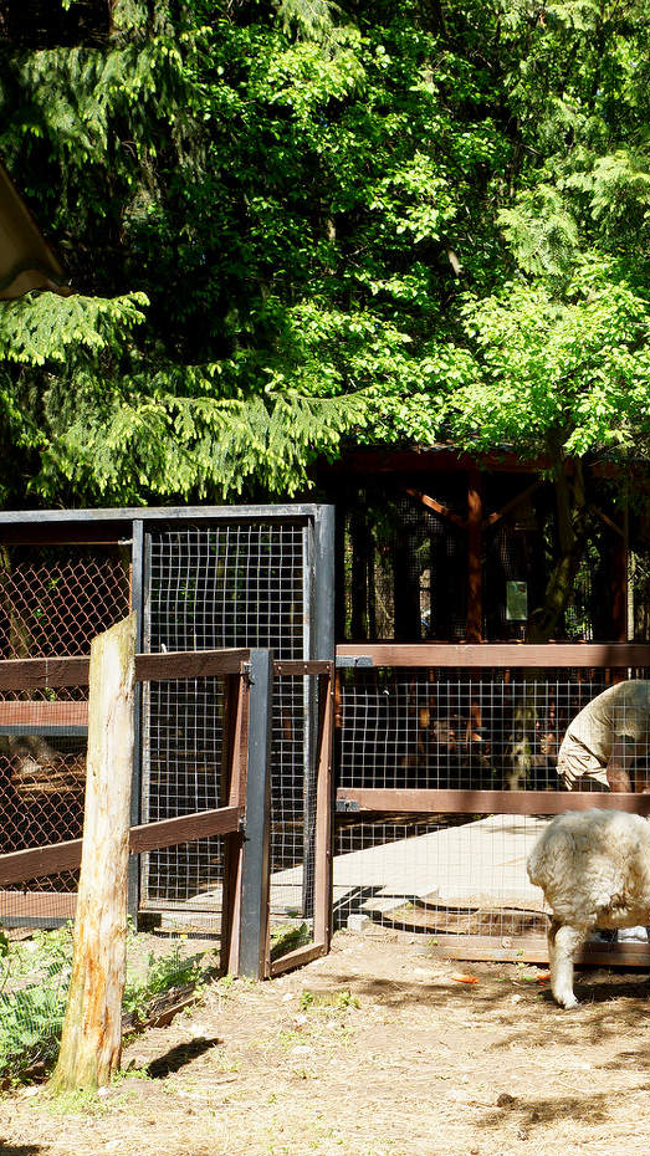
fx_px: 2537
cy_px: 579
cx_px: 819
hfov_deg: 14.1
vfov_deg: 25.7
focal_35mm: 83
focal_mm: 35
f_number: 8
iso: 100
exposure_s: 1/100
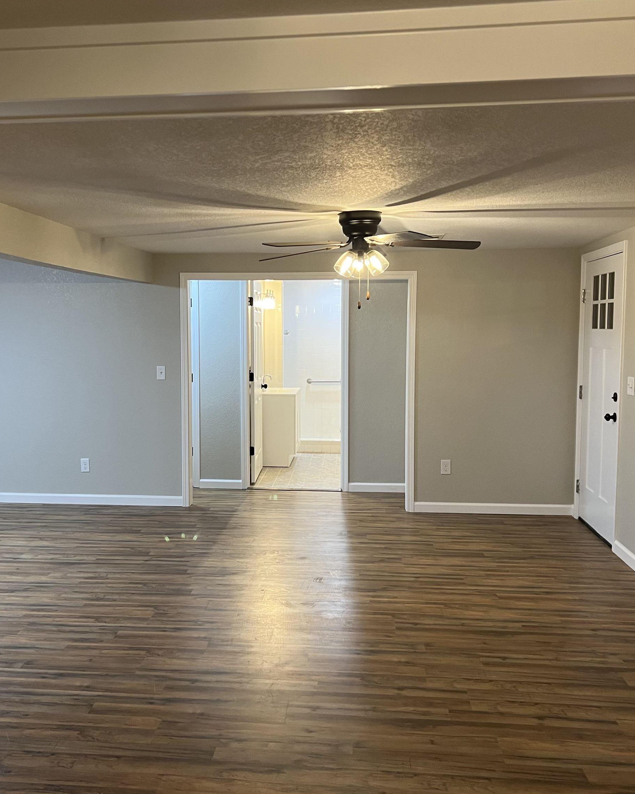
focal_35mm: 34
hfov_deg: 43.2
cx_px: 273
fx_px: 799
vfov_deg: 52.8
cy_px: 396
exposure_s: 1/60
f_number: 1.5
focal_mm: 5.7
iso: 125
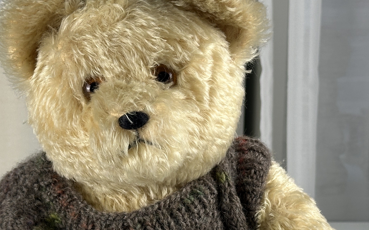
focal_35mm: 113
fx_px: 1137
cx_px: 141
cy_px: 245
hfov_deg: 18.4
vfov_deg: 11.4
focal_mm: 6.86
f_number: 1.78
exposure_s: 1/100
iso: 50
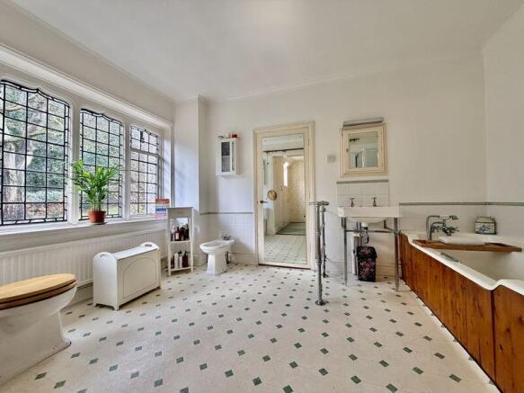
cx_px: 262
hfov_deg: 102.1
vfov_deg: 85.7
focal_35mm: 14
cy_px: 196
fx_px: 212
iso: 200
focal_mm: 2.22
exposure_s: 1/121
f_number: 2.2
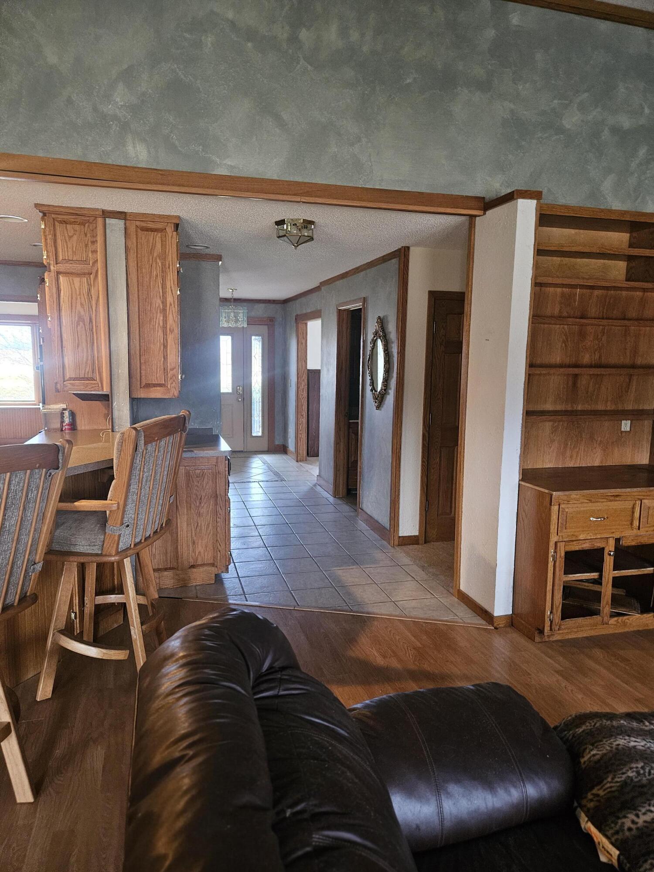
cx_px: 327
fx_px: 579
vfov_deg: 73.9
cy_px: 436
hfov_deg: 58.9
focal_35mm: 23
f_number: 1.8
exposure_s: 1/40
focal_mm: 5.4
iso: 640
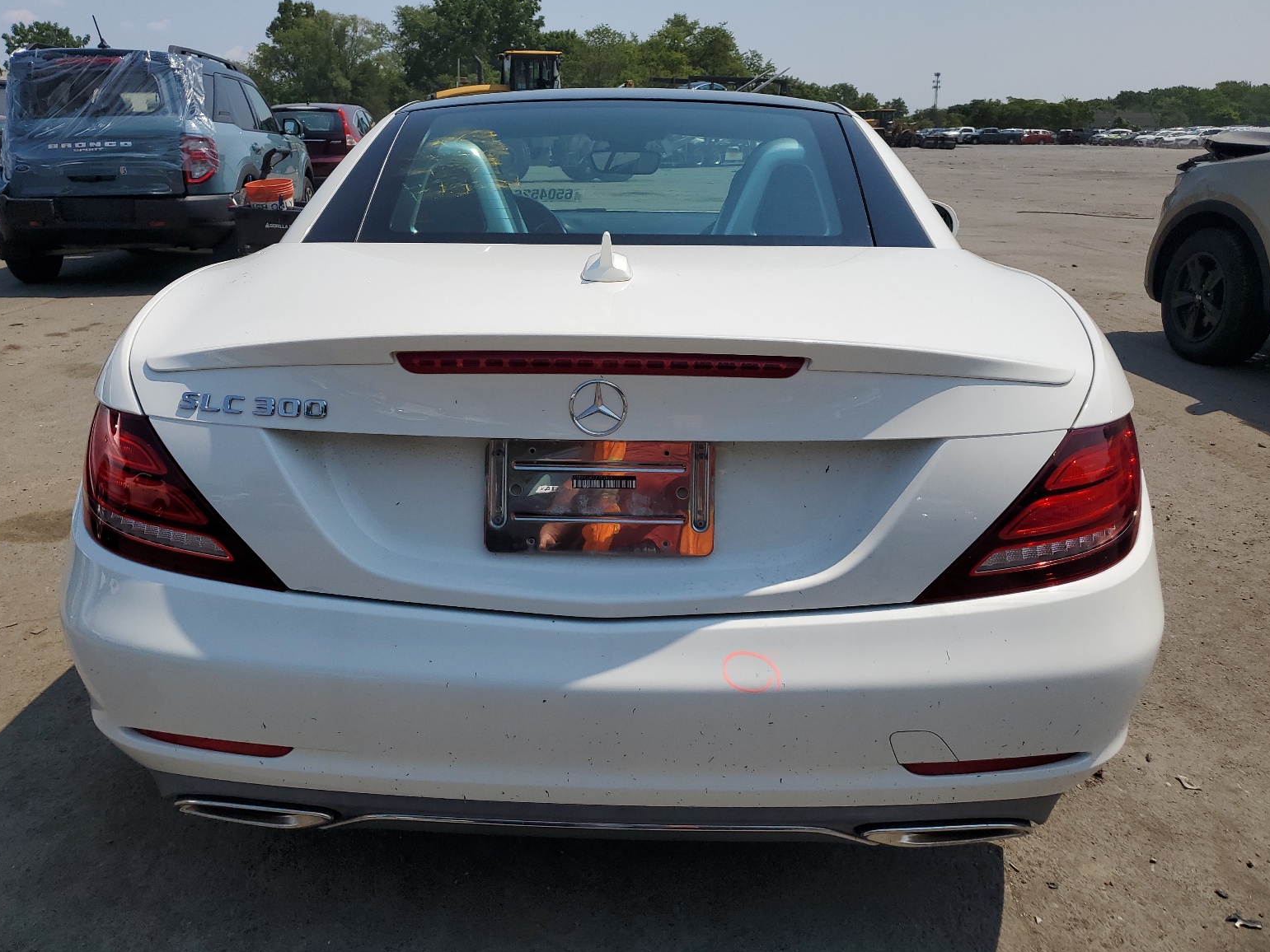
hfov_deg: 65.3
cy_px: 474
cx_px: 621
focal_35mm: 27
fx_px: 991
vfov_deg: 51.4
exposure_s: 1/10000
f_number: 1.5
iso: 50
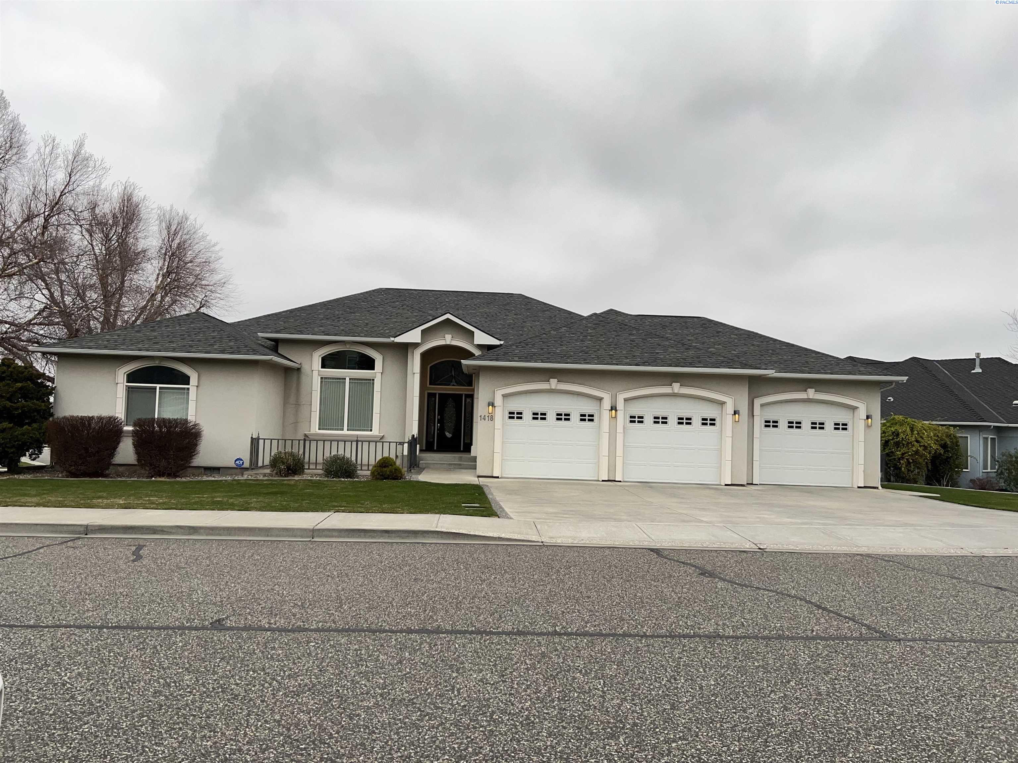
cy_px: 382
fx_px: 765
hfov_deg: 67.3
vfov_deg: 53.1
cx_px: 509
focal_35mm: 26
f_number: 1.5
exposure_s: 1/621
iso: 64
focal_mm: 5.7
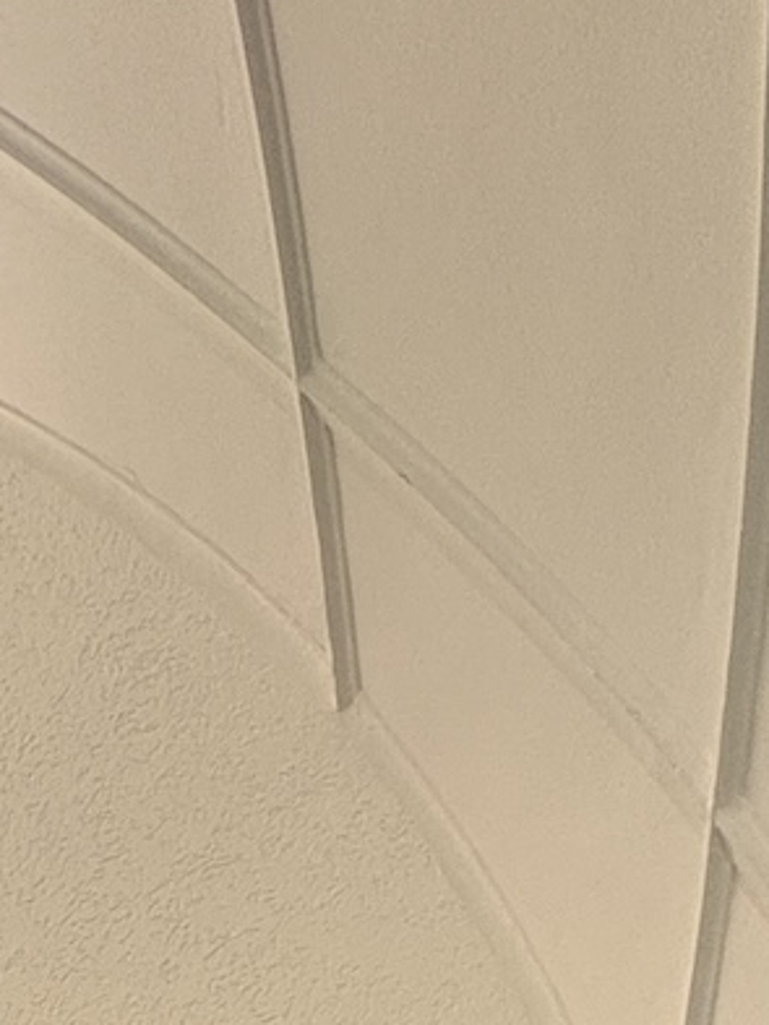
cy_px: 2006
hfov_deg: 24.0
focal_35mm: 57
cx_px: -81
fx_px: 1687
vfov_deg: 19.8
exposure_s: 1/50
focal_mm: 2.22
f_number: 2.2
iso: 500
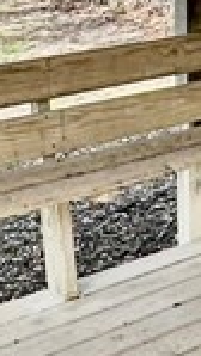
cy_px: -79
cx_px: 670
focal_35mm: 105
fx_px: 993
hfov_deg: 8.7
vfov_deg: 19.1
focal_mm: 2.22
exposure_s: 1/175
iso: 40
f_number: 2.2
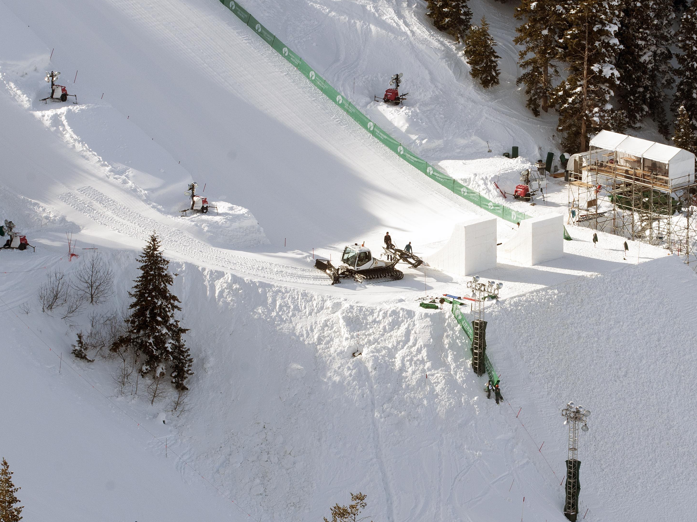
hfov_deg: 7.8
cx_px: 447
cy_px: 237
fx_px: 5134
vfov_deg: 5.8
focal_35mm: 255
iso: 200
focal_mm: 120
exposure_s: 1/250
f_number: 13
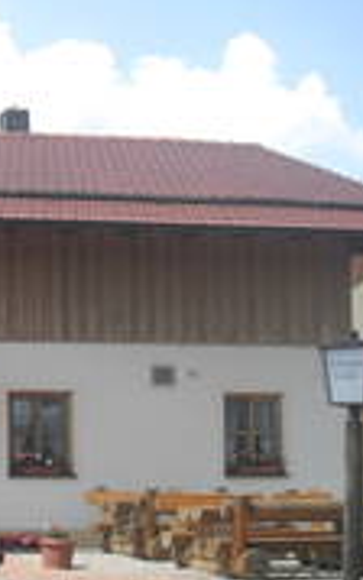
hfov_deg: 14.4
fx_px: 1313
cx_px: -233
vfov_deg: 24.6
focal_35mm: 83
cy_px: 447
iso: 100
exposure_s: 1/60
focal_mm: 6.2
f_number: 8.9
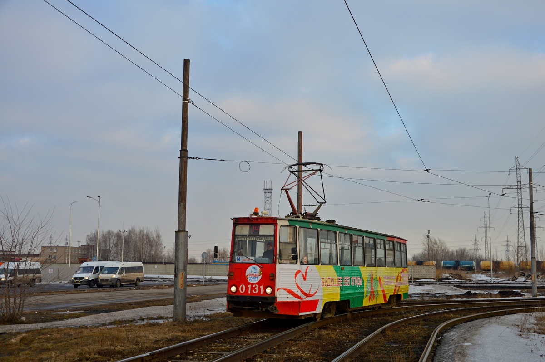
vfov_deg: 31.8
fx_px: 635
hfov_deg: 46.4
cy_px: 181
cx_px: 272
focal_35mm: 42
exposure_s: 1/160
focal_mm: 28
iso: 100
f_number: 6.3
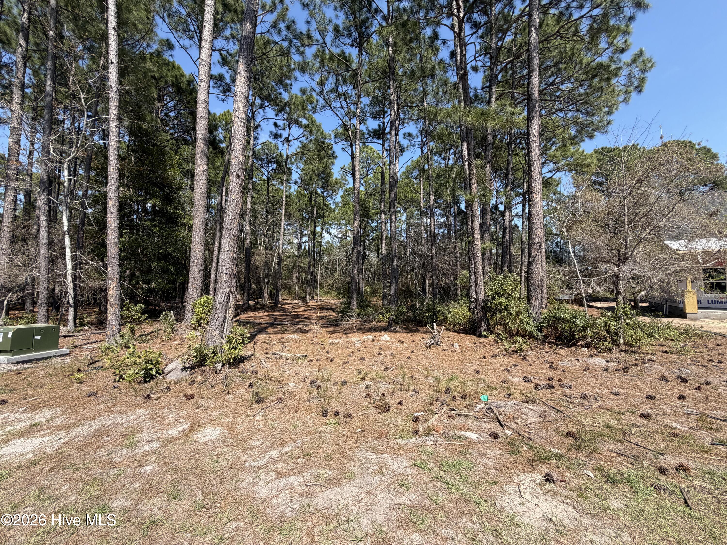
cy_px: 272
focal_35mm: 14
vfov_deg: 85.7
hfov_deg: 102.1
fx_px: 294
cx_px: 364
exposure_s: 1/770
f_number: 2.2
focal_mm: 2.22
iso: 40
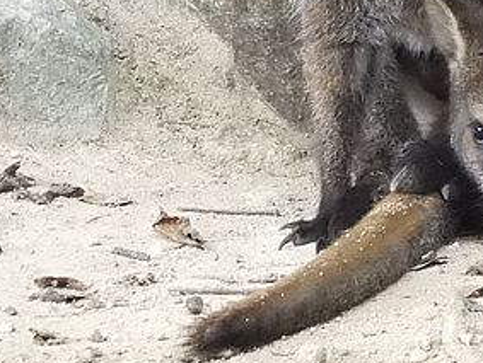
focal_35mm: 1411
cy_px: 37
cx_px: 536
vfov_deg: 1.1
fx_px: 19713
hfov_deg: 1.4
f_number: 5
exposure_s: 1/320
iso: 1600
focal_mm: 89.2
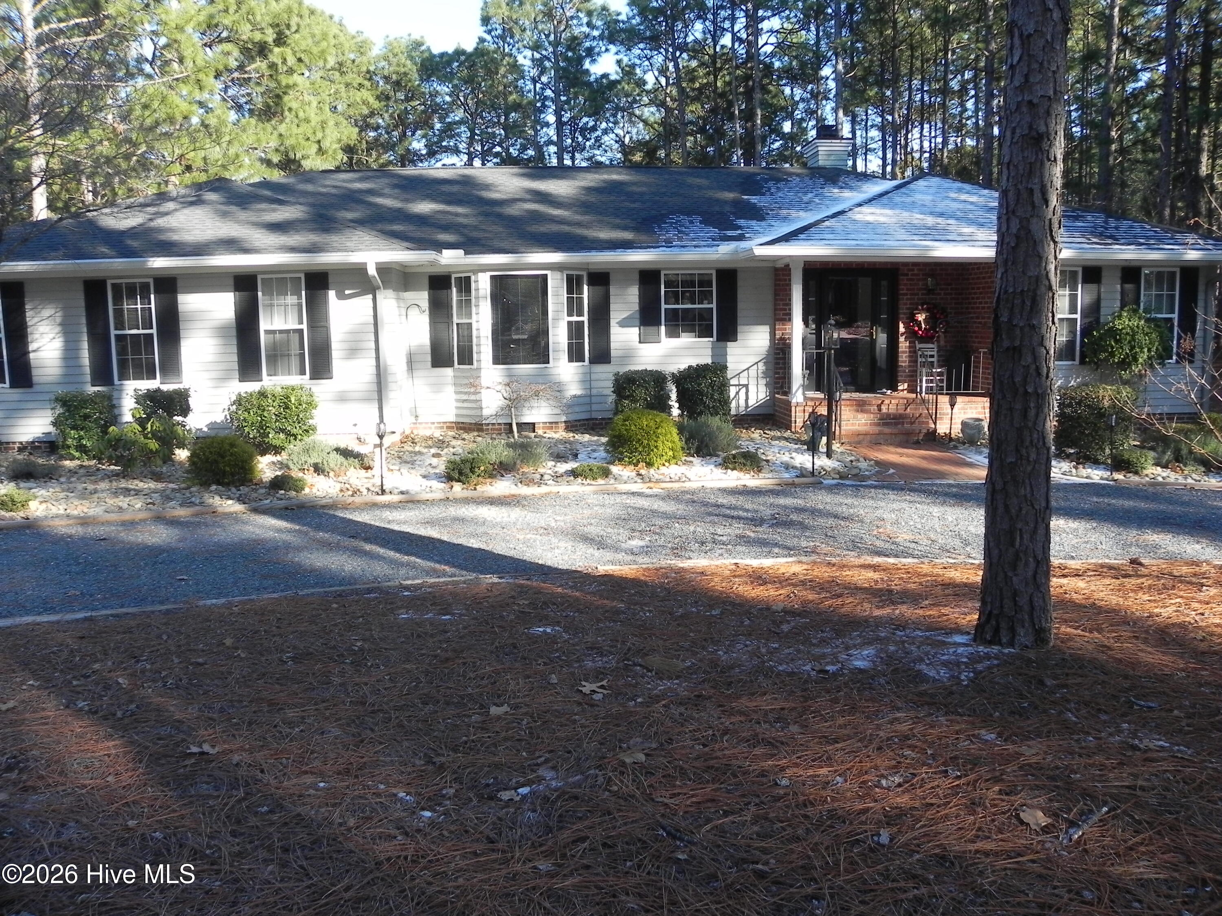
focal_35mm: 26
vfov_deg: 53.1
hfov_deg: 67.3
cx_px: 611
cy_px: 458
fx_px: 918
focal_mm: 4.6
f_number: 5
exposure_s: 1/163
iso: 160
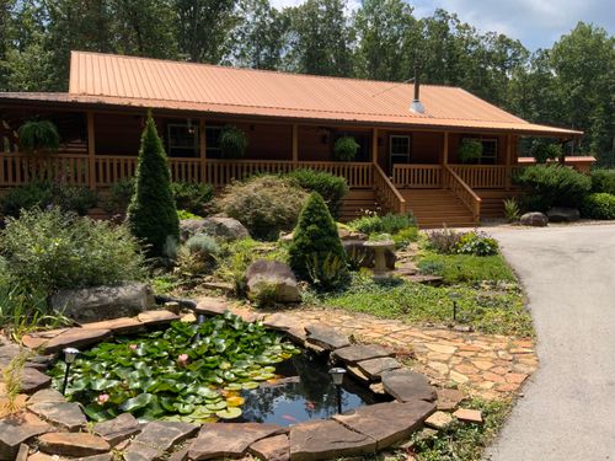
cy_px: 230
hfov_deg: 61.7
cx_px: 308
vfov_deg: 48.2
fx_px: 515
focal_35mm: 29
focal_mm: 3
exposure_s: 1/1377
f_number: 1.8
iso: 16
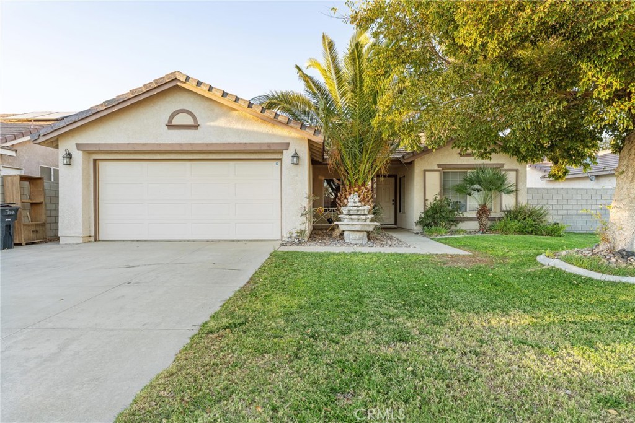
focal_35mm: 20
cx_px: 318
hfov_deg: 83.1
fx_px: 358
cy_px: 212
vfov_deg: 61.2
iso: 125
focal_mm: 20.3
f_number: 6.3
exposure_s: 1/15
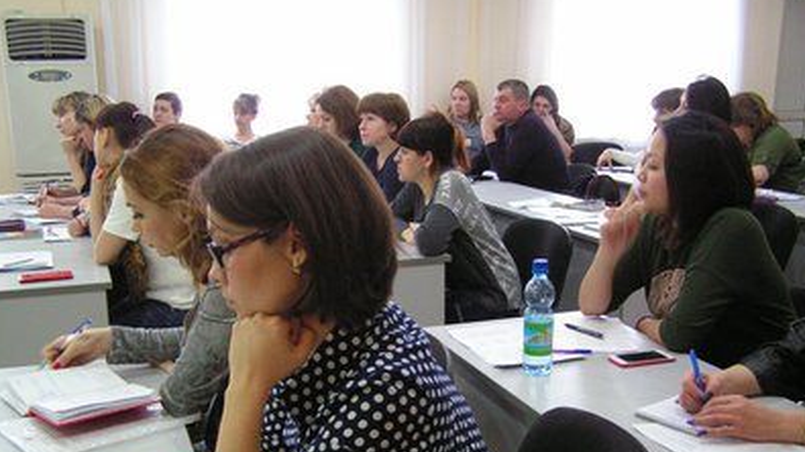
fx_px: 896
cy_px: 292
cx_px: 401
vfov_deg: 28.2
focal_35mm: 42
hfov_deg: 48.4
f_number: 2.8
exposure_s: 1/15
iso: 200
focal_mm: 6.3
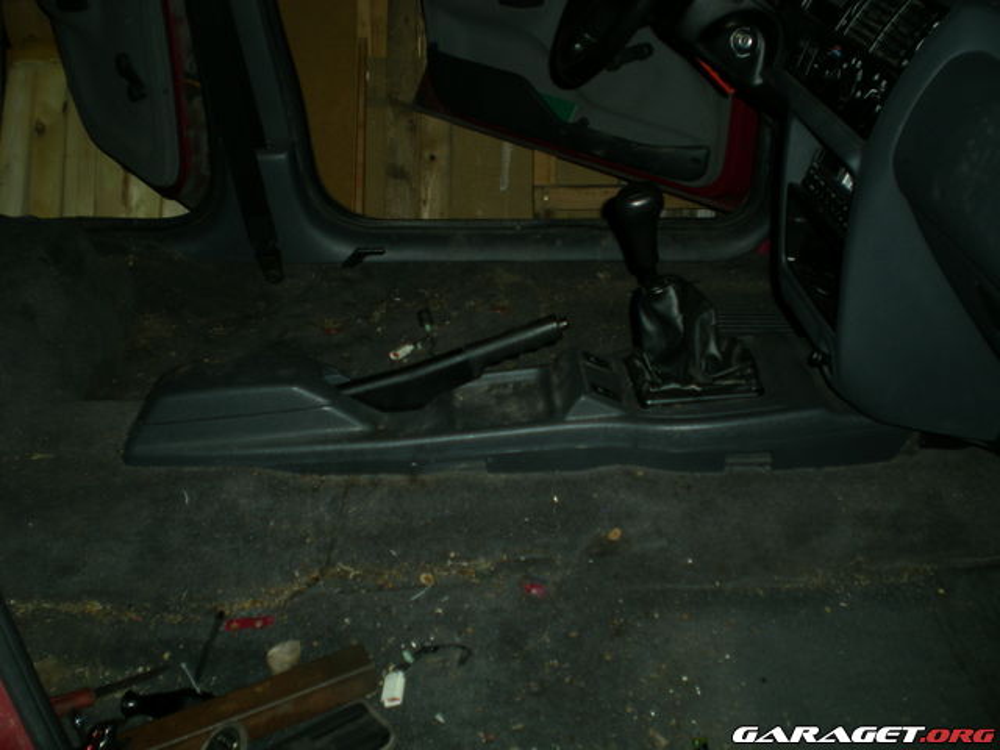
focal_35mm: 38
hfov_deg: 49.0
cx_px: 500
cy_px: 375
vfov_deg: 37.7
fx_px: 1098
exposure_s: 1/60
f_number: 3.1
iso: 50
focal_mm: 6.3
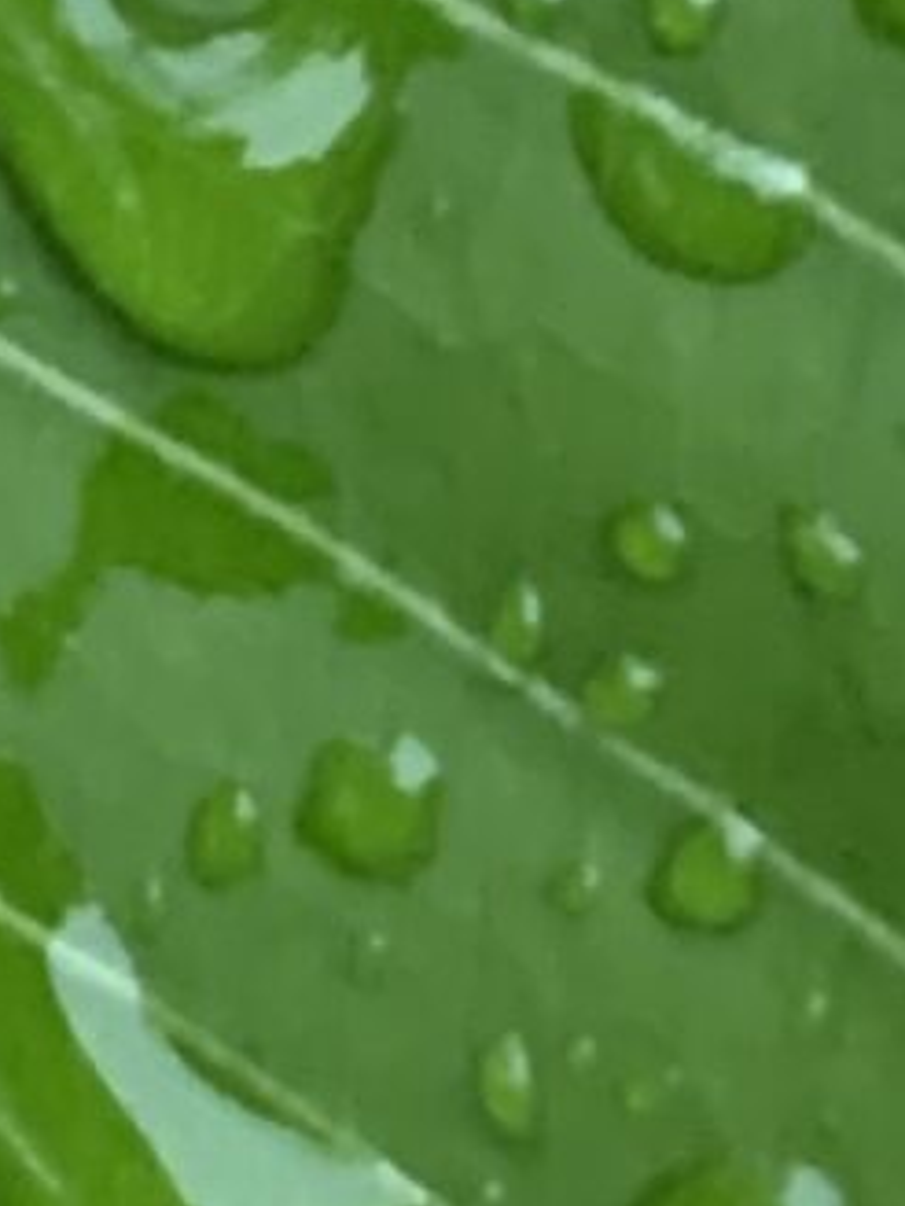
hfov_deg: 7.1
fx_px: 7076
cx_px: -787
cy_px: -2614
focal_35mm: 203
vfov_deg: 8.1
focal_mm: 4.25
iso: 400
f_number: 1.8
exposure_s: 1/49
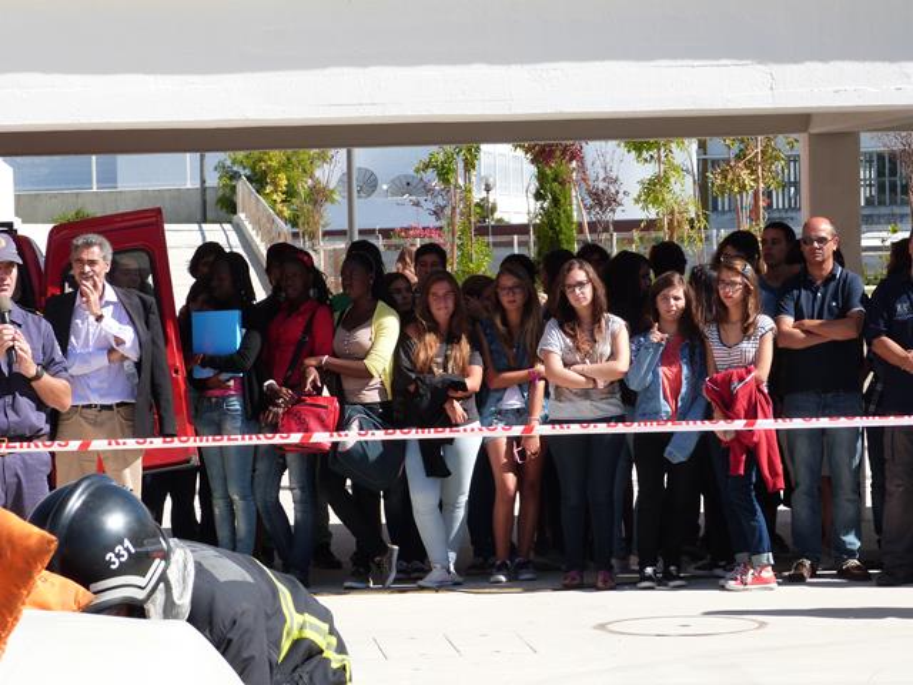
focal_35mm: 128
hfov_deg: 15.4
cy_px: 342
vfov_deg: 11.6
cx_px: 456
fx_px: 3376
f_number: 5.6
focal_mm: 23.1
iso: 100
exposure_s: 1/320
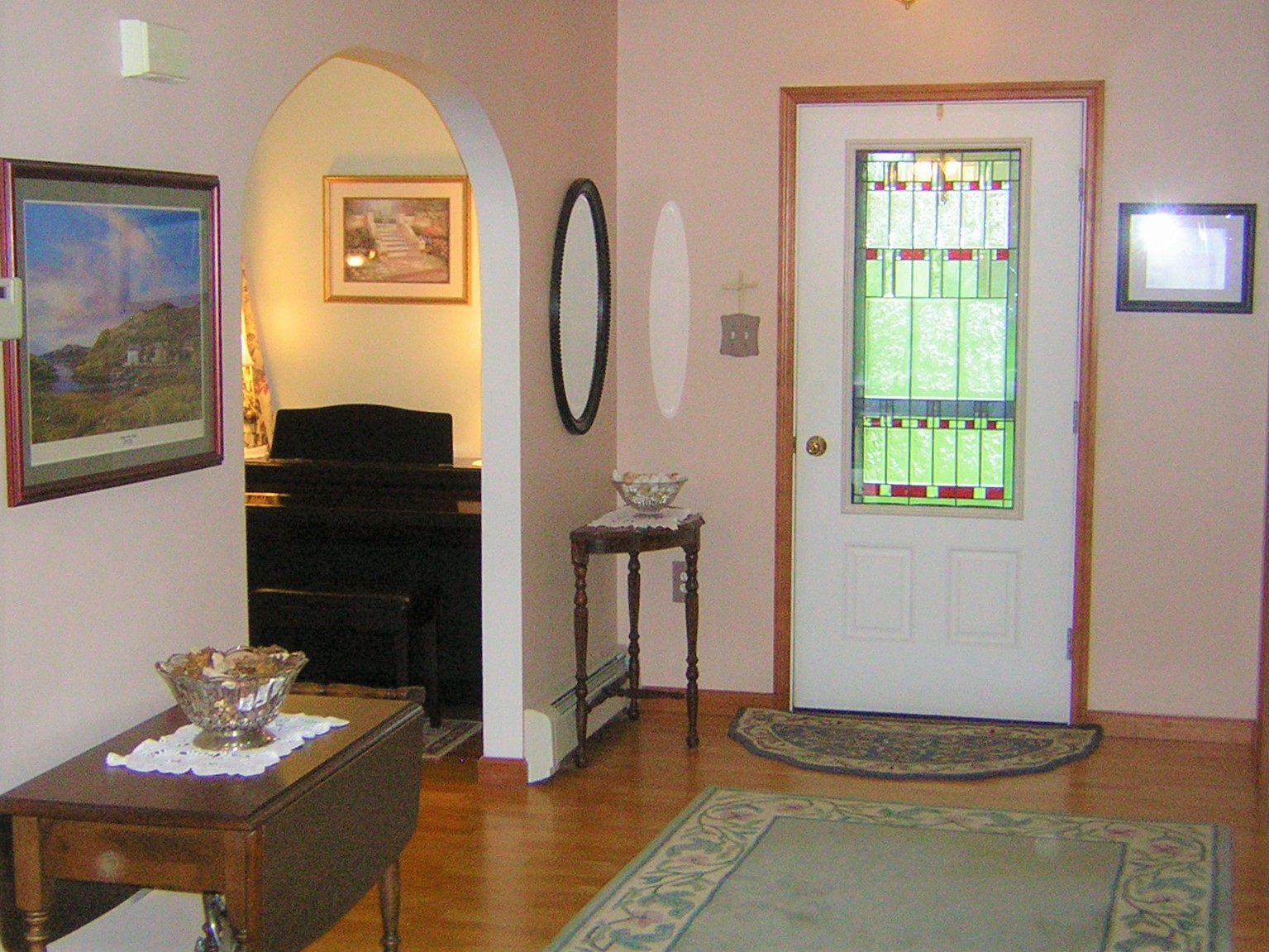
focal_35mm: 51
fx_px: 1869
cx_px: 634
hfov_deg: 37.5
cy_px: 476
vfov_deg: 28.6
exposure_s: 1/60.1
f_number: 3.1
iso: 190
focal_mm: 6.6
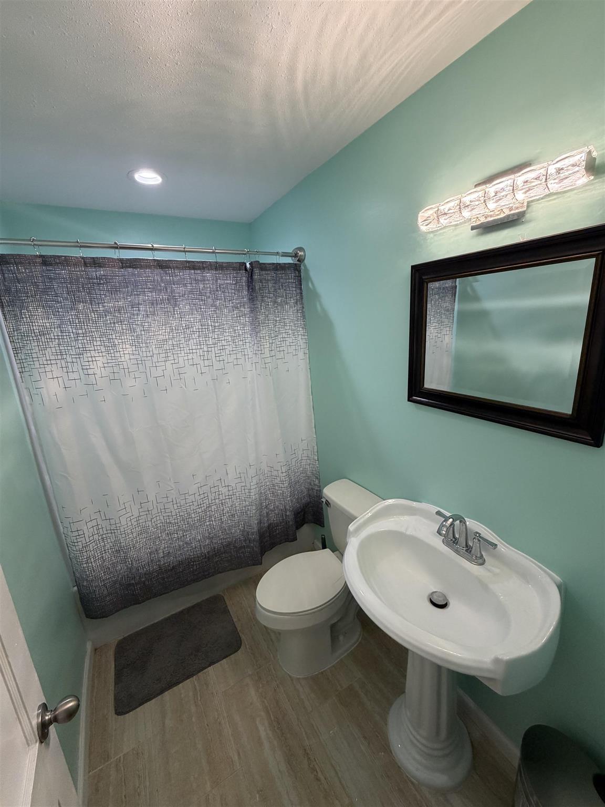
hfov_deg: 85.7
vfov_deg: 102.1
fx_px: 326
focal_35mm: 14
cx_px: 302
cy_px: 404
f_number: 2.2
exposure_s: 1/120
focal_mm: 2.22
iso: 250
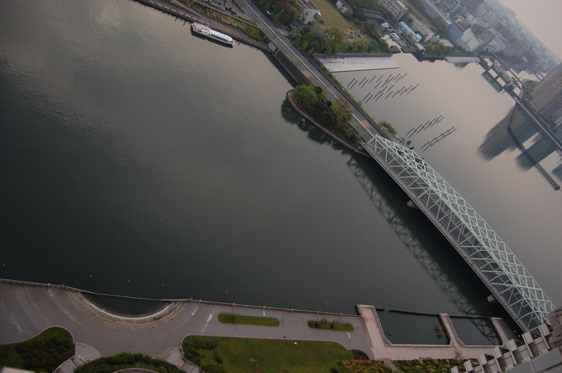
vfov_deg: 47.8
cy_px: 186
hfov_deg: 67.4
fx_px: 421
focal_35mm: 27
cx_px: 281
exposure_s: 1/320
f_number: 3.5
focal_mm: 18
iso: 200
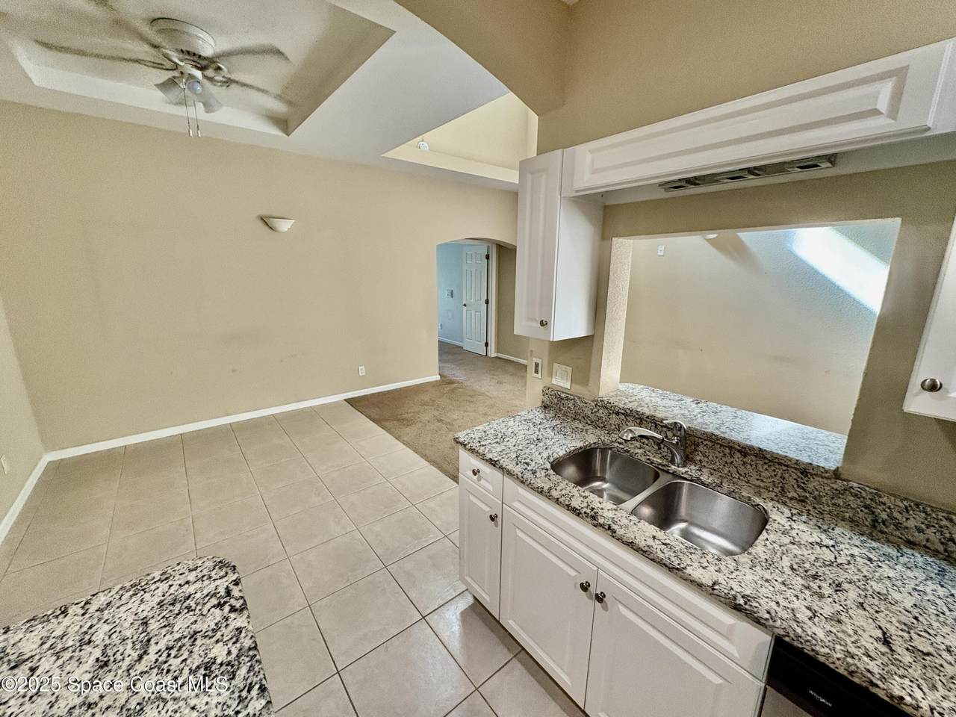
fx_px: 387
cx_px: 478
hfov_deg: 102.1
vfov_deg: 85.7
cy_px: 358
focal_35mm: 14
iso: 400
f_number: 2.2
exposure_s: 1/60
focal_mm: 2.22
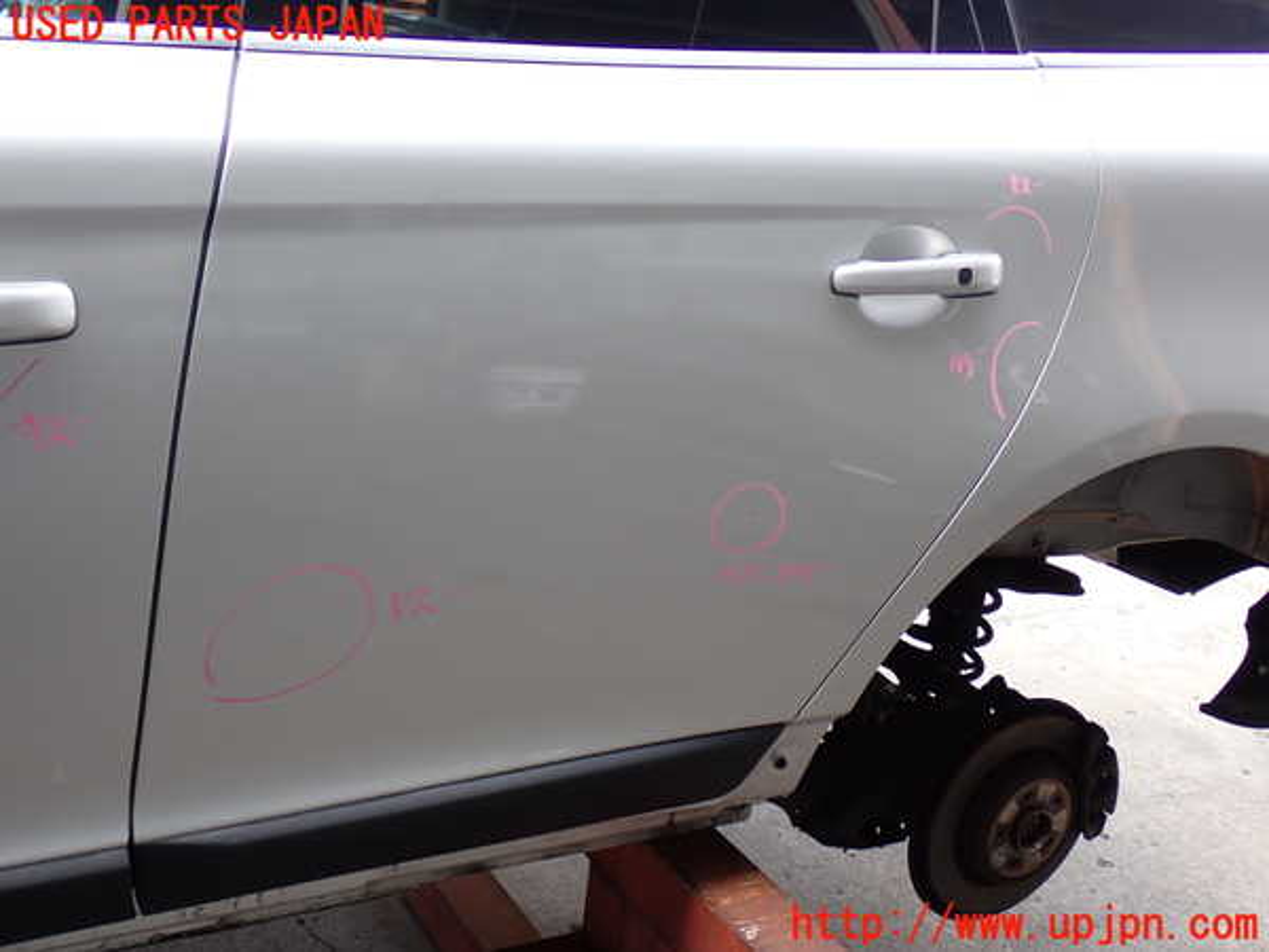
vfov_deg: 35.1
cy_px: 476
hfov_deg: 45.8
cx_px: 634
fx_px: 1503
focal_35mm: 41
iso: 100
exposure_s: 1/100
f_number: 2.8
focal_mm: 7.31
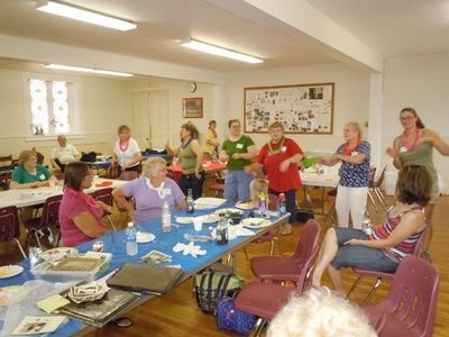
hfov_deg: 63.4
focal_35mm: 28
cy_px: 168
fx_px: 363
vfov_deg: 49.7
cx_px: 224
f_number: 3.7
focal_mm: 5
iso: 500
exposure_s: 1/25
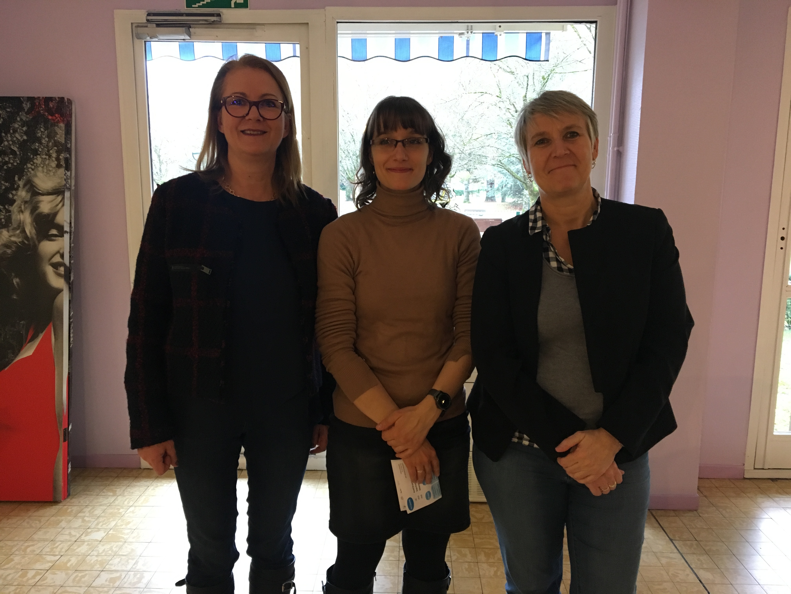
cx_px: 396
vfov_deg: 48.2
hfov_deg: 61.7
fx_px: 663
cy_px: 297
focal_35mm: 29
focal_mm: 4.15
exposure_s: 1/33
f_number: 2.2
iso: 200
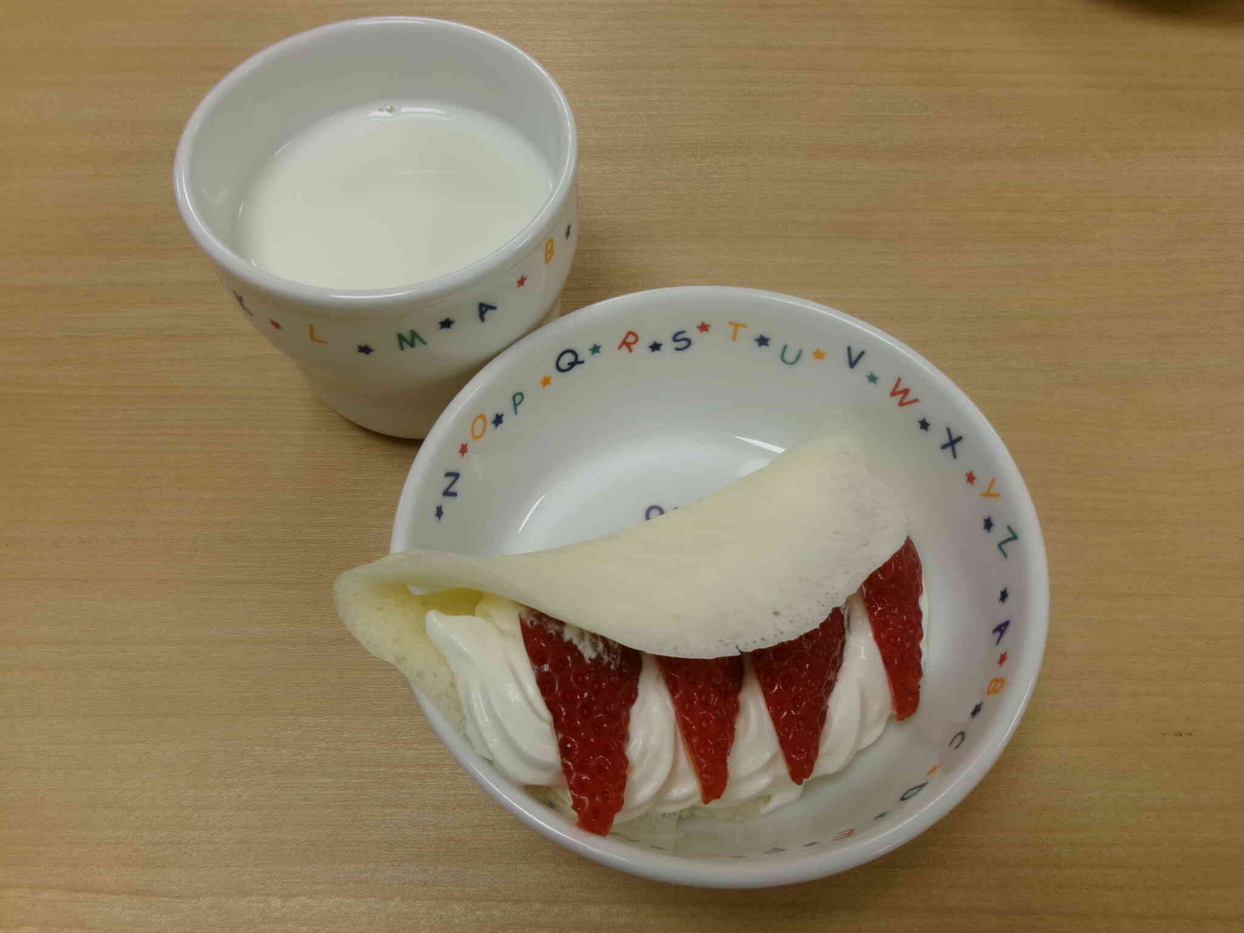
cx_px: 622
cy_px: 466
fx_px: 1006
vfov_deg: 49.7
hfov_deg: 63.4
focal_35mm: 28
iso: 100
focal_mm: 5.1
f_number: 3.9
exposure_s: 1/105
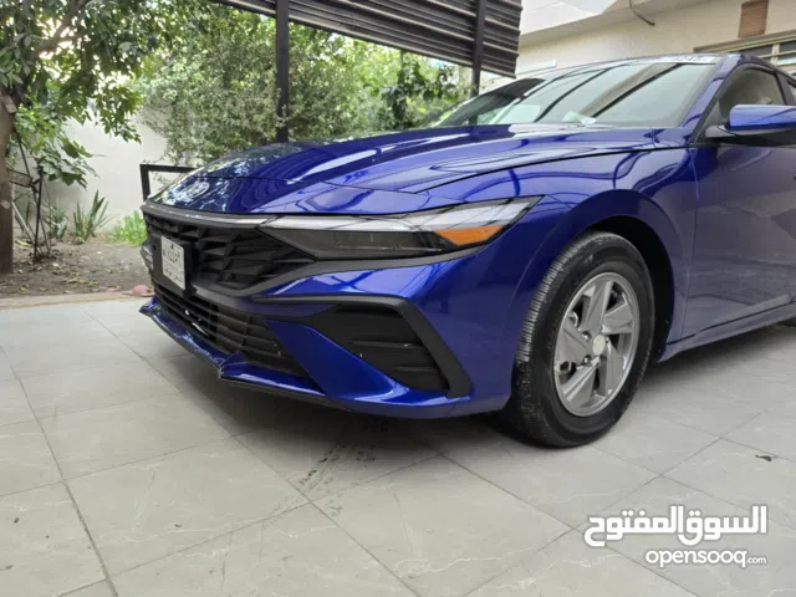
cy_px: 298
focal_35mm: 23
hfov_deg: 73.9
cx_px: 398
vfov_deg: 58.9
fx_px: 529
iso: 160
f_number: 1.7
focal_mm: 6.3
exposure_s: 1/180
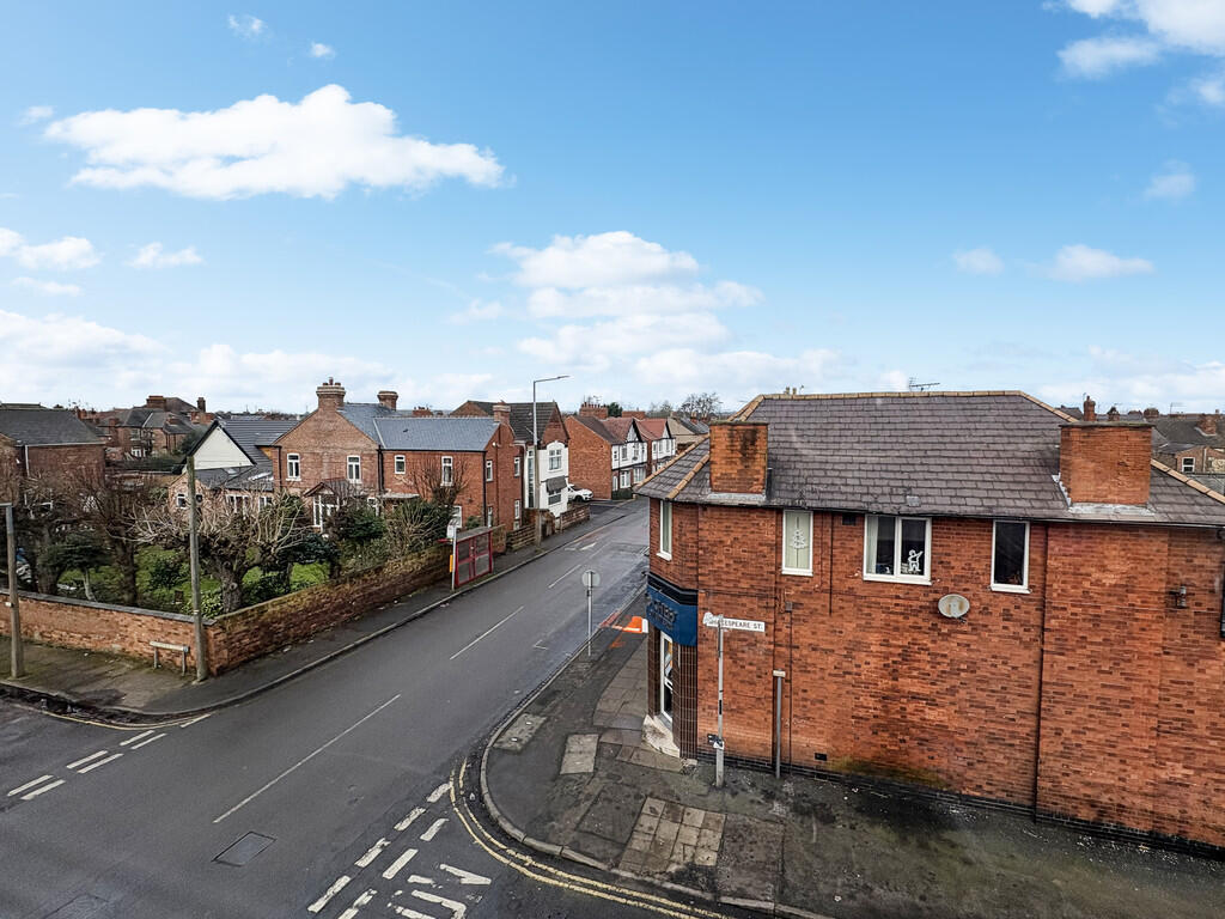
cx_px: 612
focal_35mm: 14
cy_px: 460
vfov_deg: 85.7
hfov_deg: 102.1
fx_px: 495
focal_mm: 2.22
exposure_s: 1/388
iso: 40
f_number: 2.2
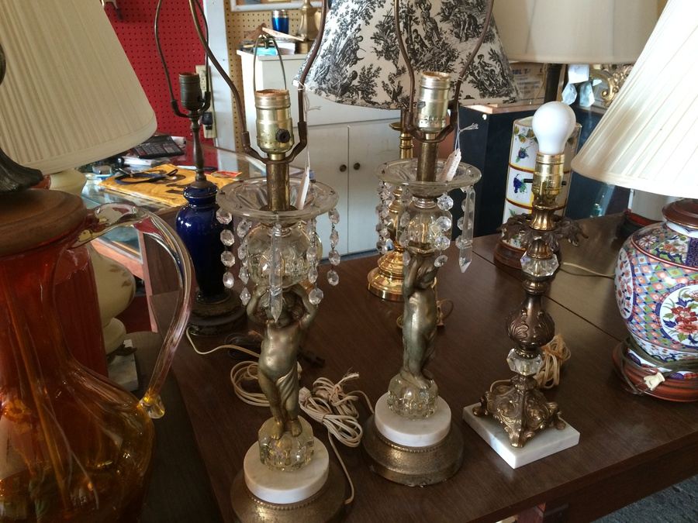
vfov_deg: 46.8
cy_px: 262
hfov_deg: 60.0
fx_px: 605
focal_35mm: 30
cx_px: 349
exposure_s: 1/30
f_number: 2.2
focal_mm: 4.12
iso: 160
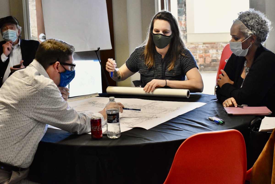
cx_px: 138
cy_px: 92
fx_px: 573
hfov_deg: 27.0
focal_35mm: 75
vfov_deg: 18.2
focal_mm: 50
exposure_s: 1/160
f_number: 4.5
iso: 4000
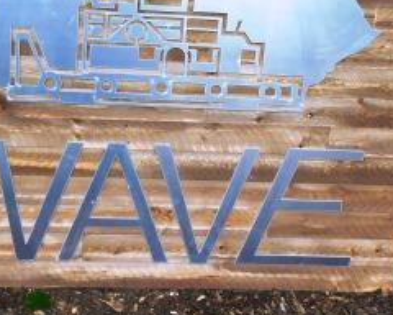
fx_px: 593
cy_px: 61
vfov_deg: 29.0
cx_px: 141
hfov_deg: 36.4
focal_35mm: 51
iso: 125
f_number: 3.2
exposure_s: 1/100
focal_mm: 4.9
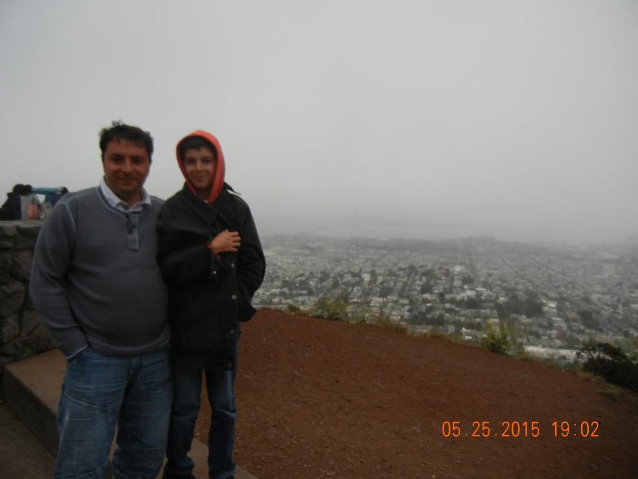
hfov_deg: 60.0
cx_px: 319
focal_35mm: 30
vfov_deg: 46.8
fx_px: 553
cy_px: 240
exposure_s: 1/1258
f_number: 3.5
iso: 160
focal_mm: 5.4
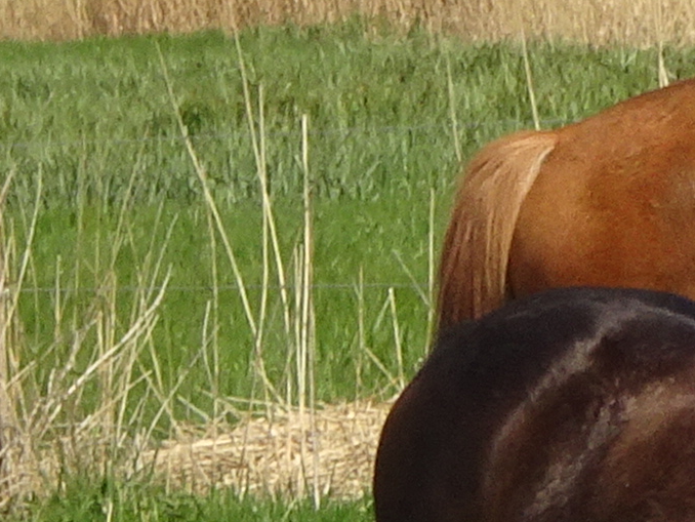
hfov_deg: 1.9
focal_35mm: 1054
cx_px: 1177
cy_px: 1148
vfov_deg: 1.4
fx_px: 21169
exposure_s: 1/320
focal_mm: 24.99
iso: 80
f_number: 5.6
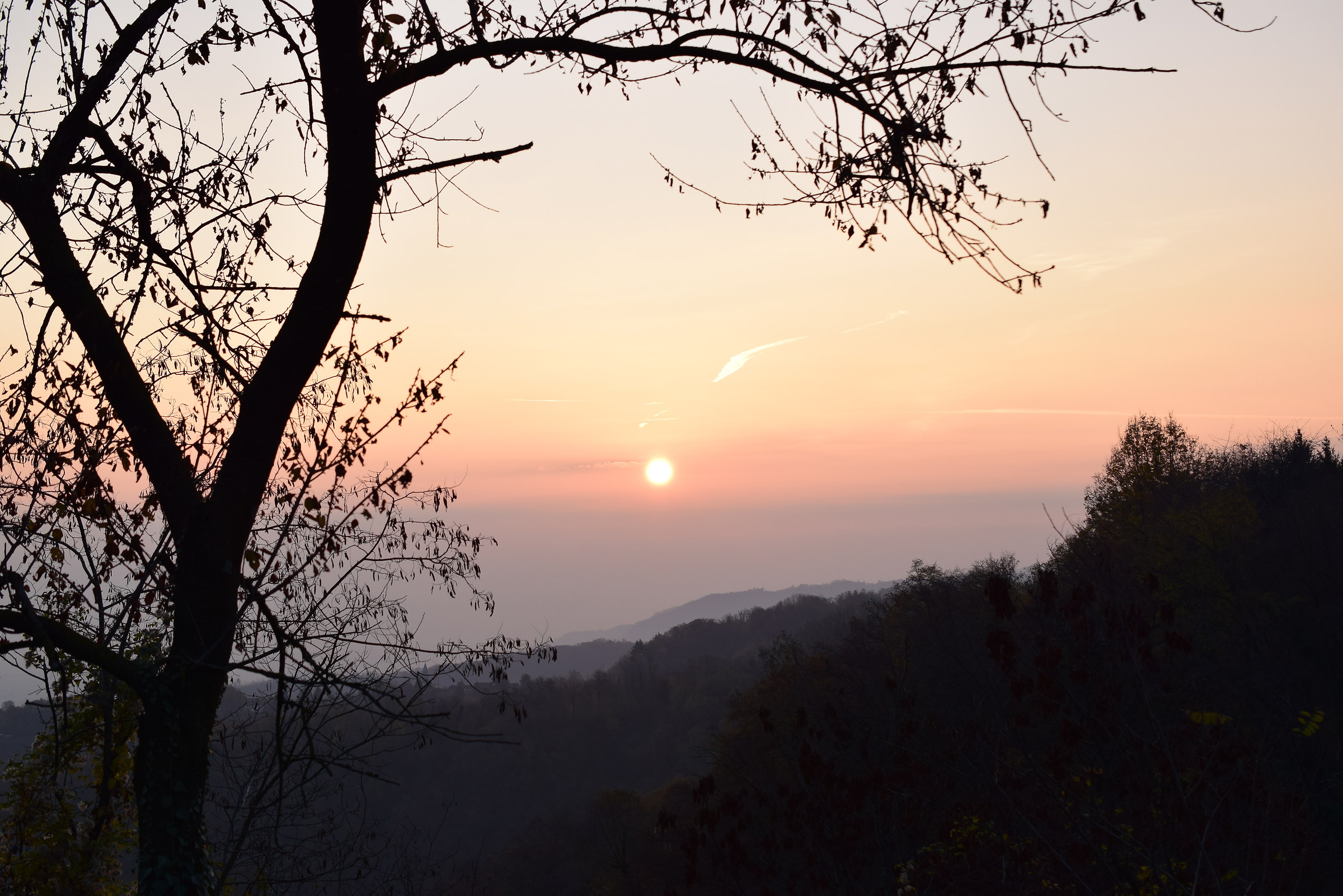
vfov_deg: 22.6
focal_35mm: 60
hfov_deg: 33.4
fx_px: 2238
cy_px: 448
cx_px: 672
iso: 200
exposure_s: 1/500
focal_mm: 40
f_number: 8
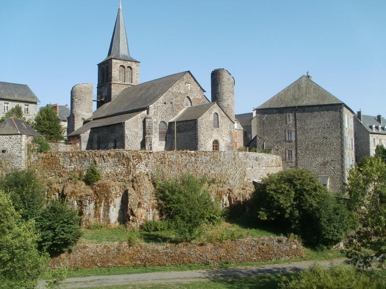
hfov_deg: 51.4
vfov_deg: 39.7
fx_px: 401
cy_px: 144
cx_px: 193
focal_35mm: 36
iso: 100
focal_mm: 6.3
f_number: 5.6
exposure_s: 1/320
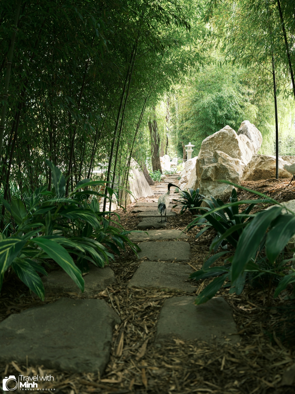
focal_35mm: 28
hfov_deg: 49.7
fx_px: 318
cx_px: 148
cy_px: 197
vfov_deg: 63.4
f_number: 4
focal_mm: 35
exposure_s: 1/105
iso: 800
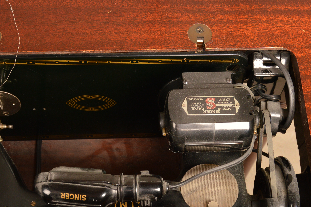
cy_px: 143
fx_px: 578
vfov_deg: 20.2
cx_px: 166
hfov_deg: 30.1
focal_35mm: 67
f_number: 7.1
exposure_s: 1/160
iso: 200
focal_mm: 30
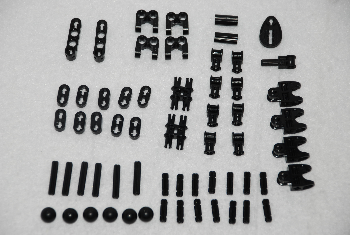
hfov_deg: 15.2
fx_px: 1314
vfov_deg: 10.2
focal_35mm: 135
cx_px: 175
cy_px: 118
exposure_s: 1/60
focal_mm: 90
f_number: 5.6
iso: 100
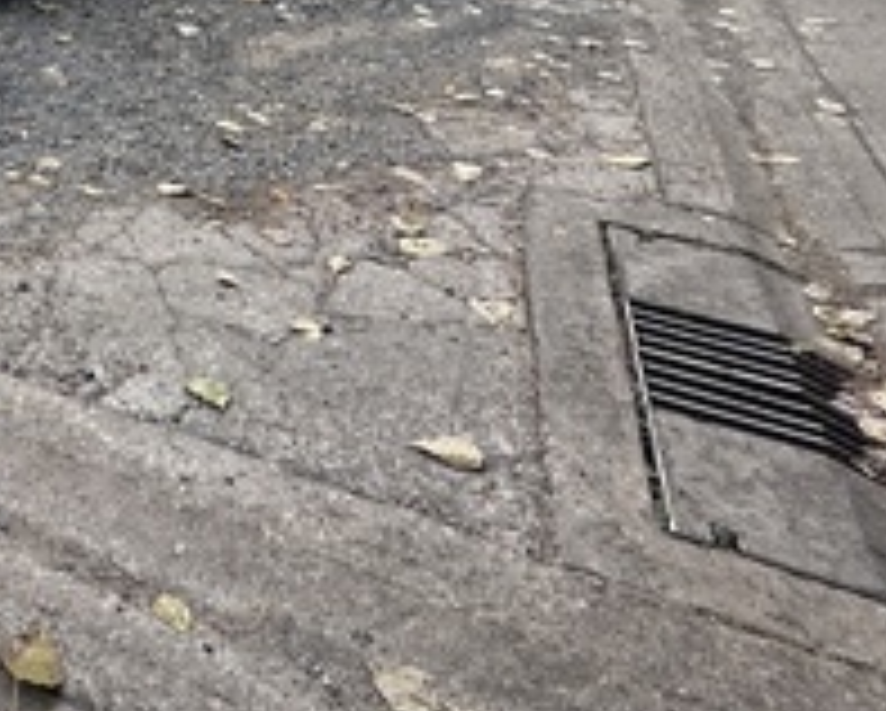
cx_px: -112
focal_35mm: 45
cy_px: -338
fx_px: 1181
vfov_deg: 25.6
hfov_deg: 34.8
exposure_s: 1/473
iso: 40
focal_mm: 2.22
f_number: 2.2
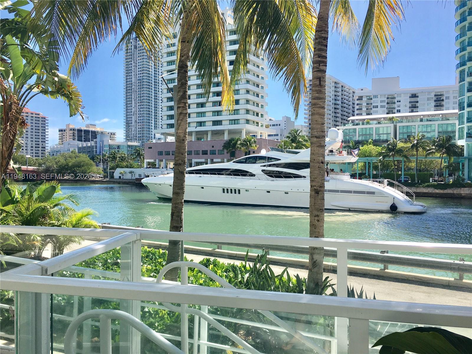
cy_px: 177
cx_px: 236
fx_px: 395
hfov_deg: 61.7
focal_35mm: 29
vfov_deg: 48.2
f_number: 2.2
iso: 25
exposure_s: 1/1570
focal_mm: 4.15
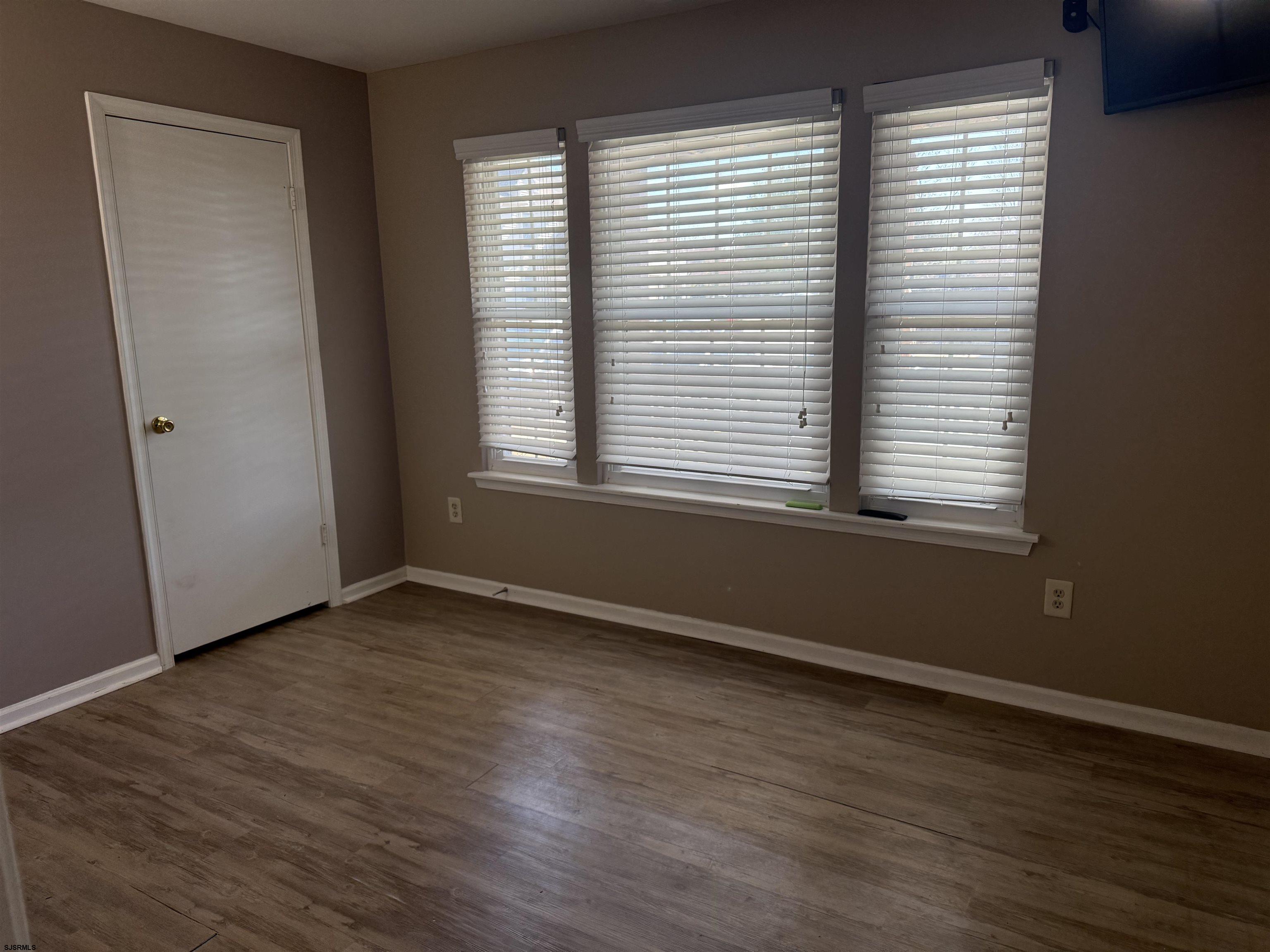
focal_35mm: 24
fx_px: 881
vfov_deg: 56.8
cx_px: 635
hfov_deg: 71.6
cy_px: 476
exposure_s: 1/234
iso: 160
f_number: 1.78
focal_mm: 6.76
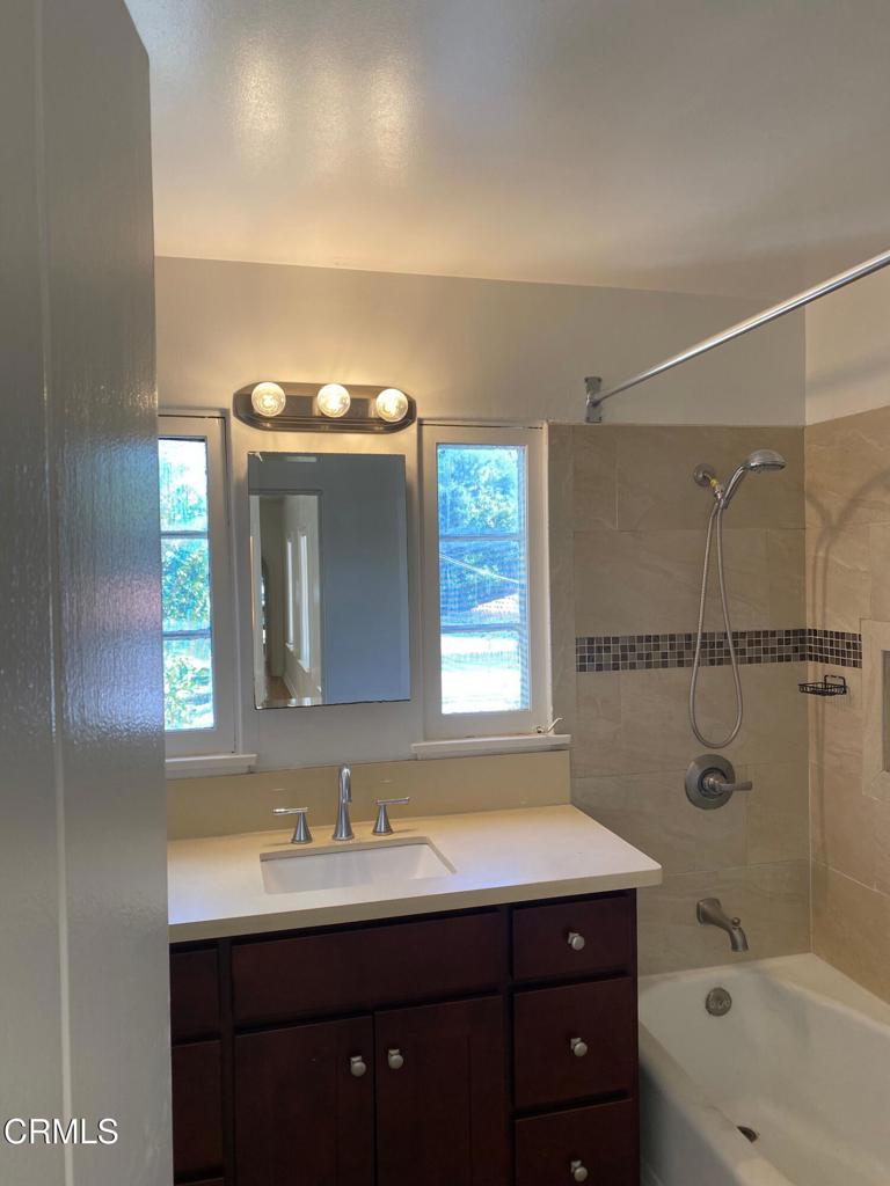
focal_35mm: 26
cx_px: 445
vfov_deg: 67.3
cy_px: 593
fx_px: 891
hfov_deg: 53.1
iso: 80
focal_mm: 4.25
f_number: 1.8
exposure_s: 1/120
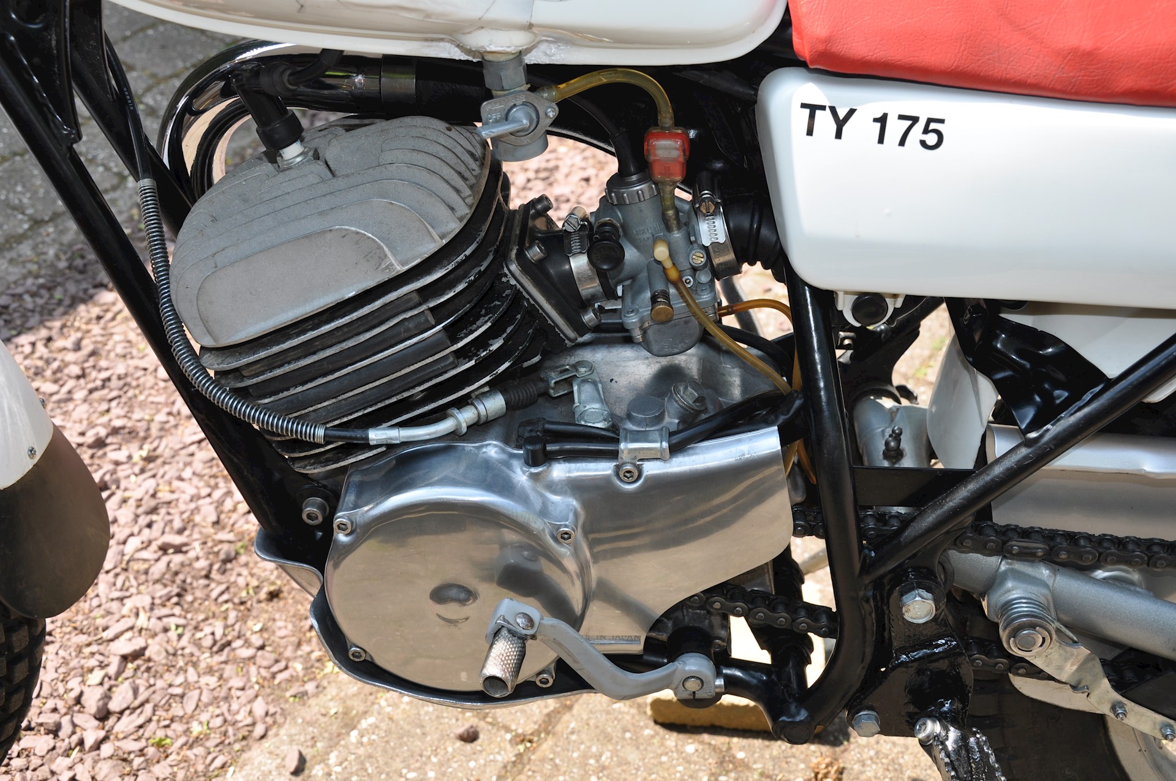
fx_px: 1370
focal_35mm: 42
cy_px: 390
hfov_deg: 46.5
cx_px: 588
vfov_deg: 31.8
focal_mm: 28
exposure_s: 1/200
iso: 200
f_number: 7.1
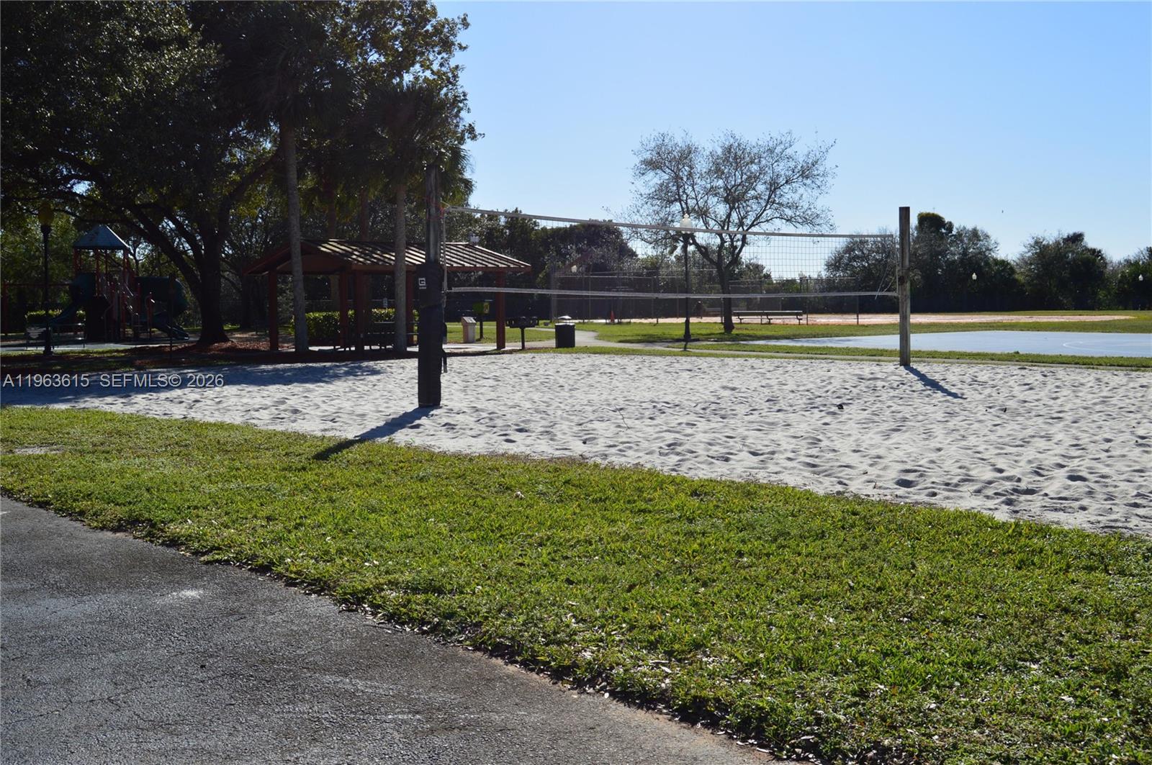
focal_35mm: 39
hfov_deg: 49.6
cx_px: 576
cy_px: 382
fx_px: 1247
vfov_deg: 34.1
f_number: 11
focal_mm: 26
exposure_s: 1/500
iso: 220
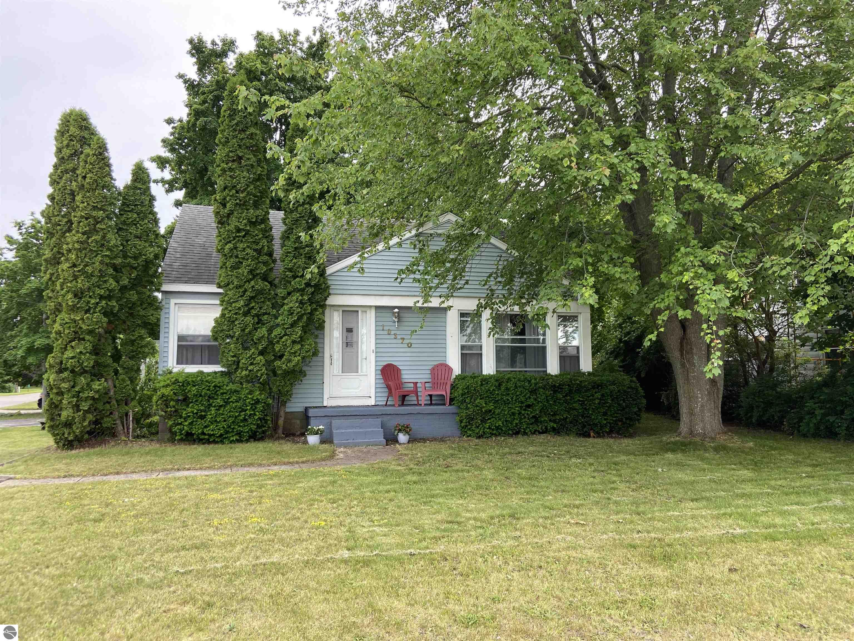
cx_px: 427
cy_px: 320
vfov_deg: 53.1
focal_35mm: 26
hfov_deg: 67.3
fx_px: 641
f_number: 1.8
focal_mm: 4.25
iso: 32
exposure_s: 1/513
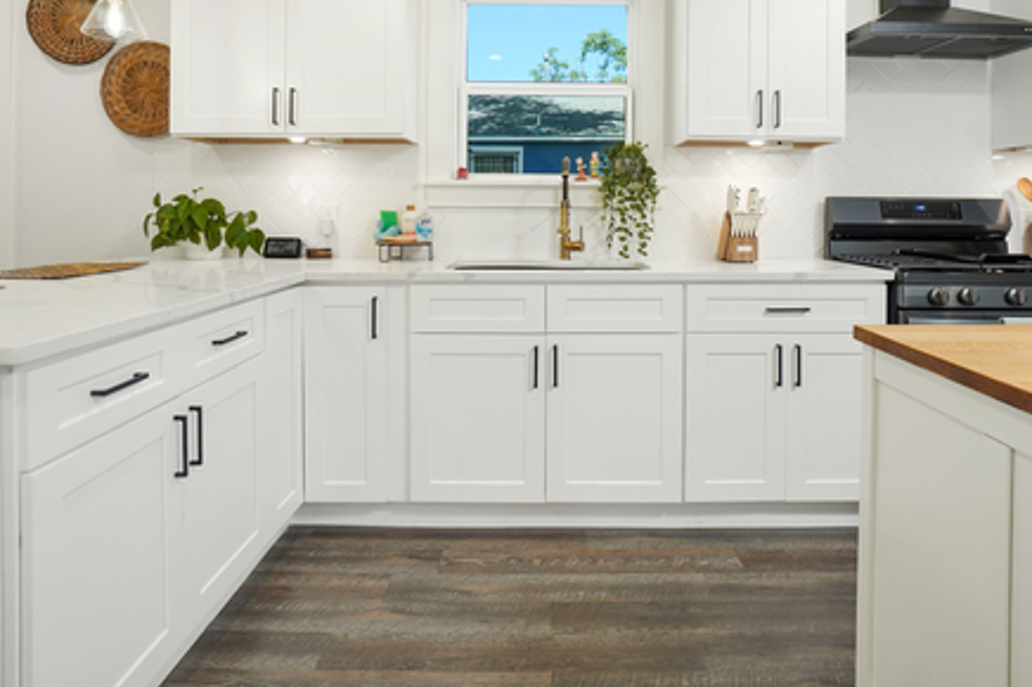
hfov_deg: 78.5
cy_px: 225
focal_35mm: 22
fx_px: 630
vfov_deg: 55.9
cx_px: 547
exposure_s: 1/50
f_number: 7.1
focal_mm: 10
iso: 400
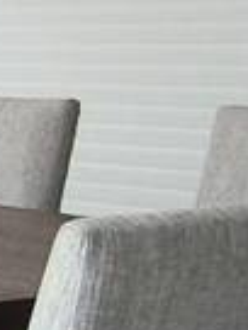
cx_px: -659
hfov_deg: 7.1
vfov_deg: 11.7
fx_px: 1614
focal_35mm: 169
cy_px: 160
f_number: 2.2
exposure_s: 1/349
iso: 50
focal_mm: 1.65
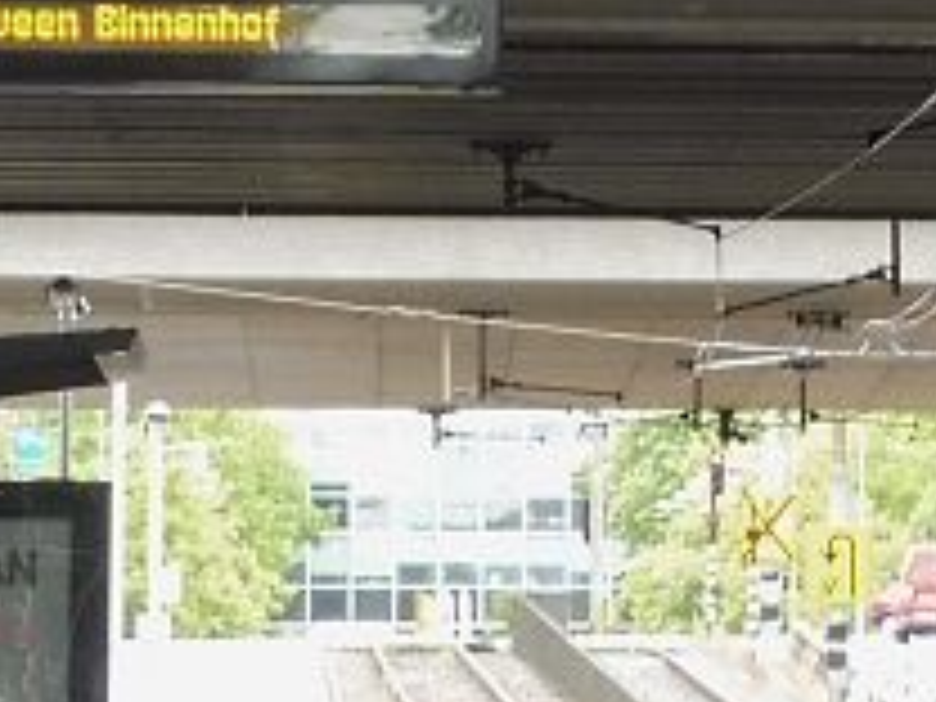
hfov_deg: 3.9
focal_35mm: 502
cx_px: 2254
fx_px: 13574
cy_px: 140
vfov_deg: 3.0
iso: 160
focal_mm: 18.2
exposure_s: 1/60
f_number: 5.3
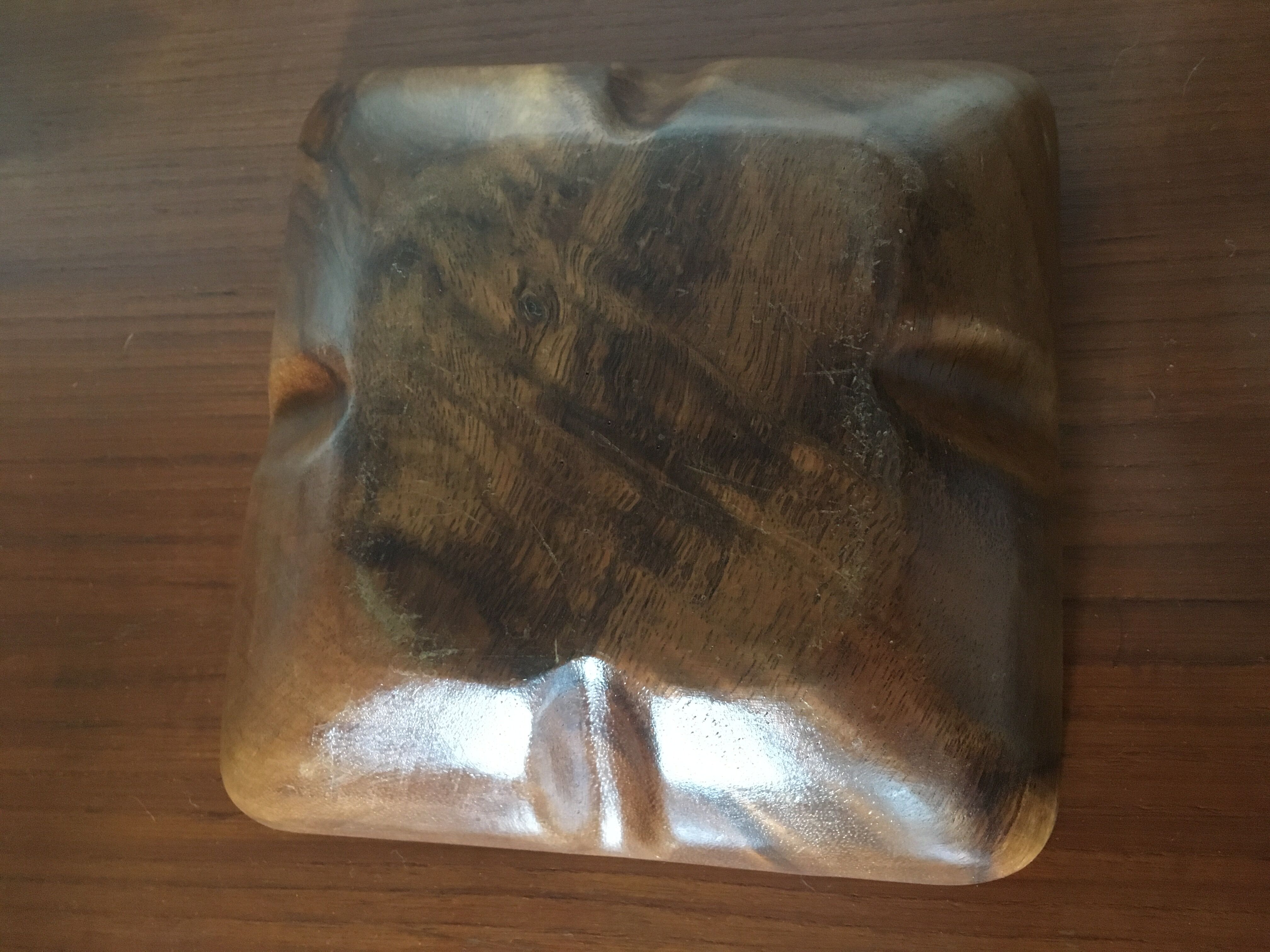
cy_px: 476
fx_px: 1064
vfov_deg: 48.2
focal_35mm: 29
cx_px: 635
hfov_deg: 61.7
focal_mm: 4.15
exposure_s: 1/17
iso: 250
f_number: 2.2
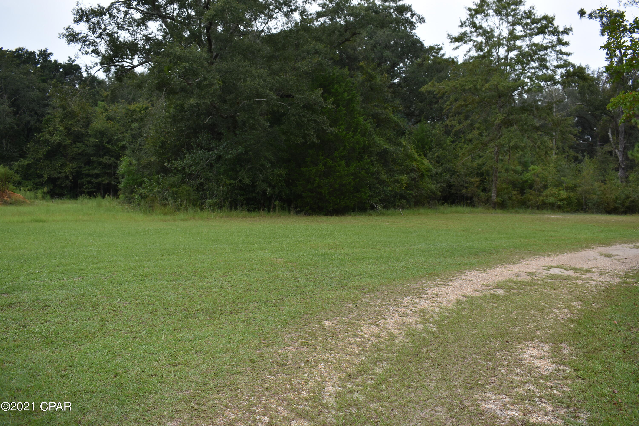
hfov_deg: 61.9
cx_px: 320
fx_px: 532
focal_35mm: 30
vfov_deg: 43.6
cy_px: 213
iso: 100
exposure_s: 1/125
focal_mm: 20
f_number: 5.6
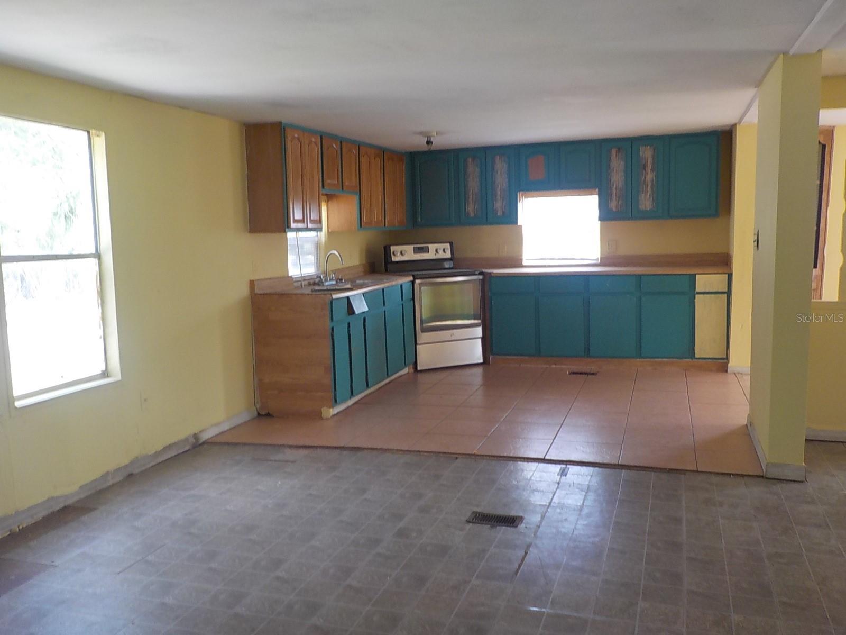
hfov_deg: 60.0
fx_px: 733
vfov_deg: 46.8
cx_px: 423
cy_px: 318
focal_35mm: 30
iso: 125
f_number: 3.3
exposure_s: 1/50
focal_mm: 4.1
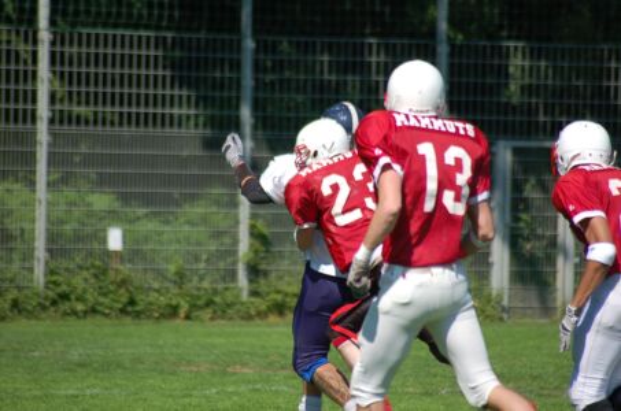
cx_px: 310
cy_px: 206
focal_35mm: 360
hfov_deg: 5.7
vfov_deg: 3.8
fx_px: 6197
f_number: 5.3
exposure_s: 1/1000
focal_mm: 240
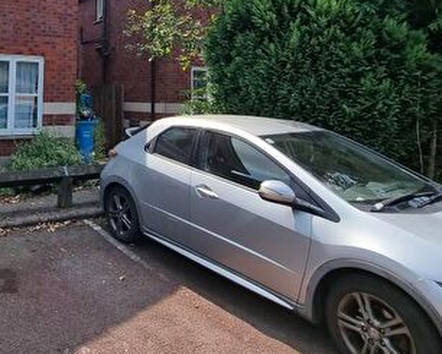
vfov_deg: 46.7
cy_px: 59
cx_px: 113
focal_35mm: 29
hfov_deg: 57.5
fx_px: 379
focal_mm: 2.2
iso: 50
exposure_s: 1/1808
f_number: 2.2
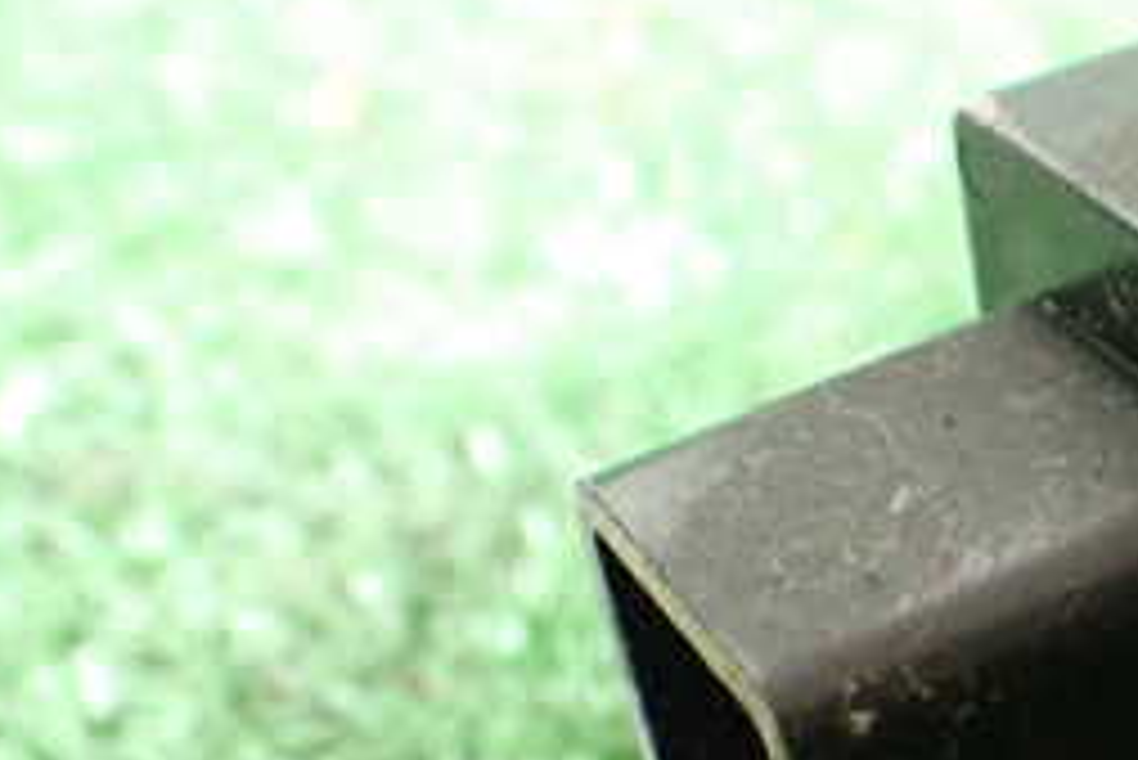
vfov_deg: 18.4
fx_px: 2340
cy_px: 526
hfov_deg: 25.1
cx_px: 1300
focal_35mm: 74
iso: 800
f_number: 2.3
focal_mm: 5.4
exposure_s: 1/60
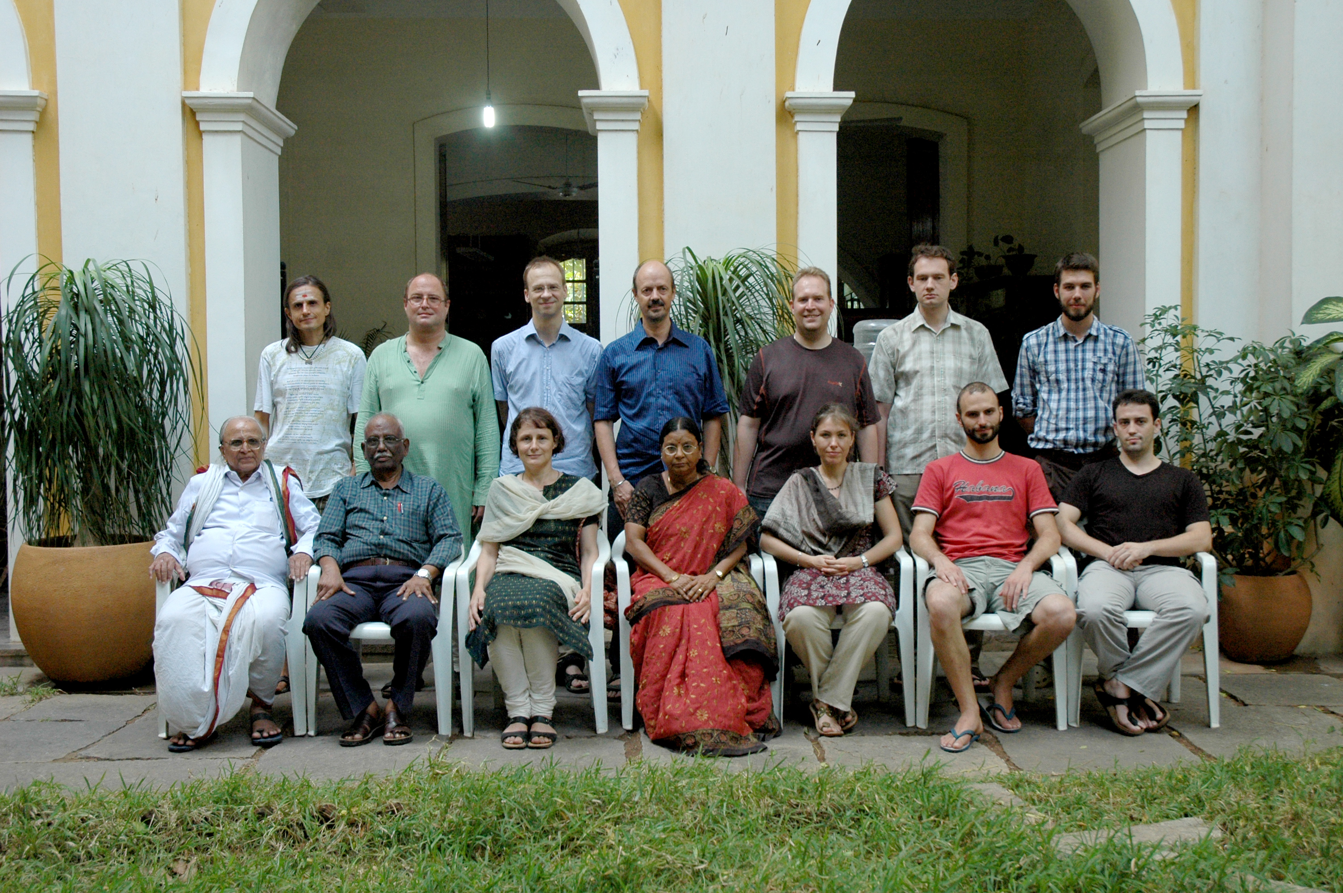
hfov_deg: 48.0
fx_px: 1510
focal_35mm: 40
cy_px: 446
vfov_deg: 33.0
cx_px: 672
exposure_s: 1/100
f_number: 5
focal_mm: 27
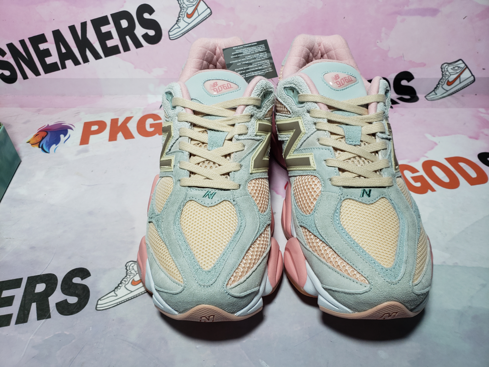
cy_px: 184
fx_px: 367
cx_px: 244
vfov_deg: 53.1
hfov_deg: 67.3
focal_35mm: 26
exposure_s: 1/234
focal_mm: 4.3
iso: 50
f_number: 2.4
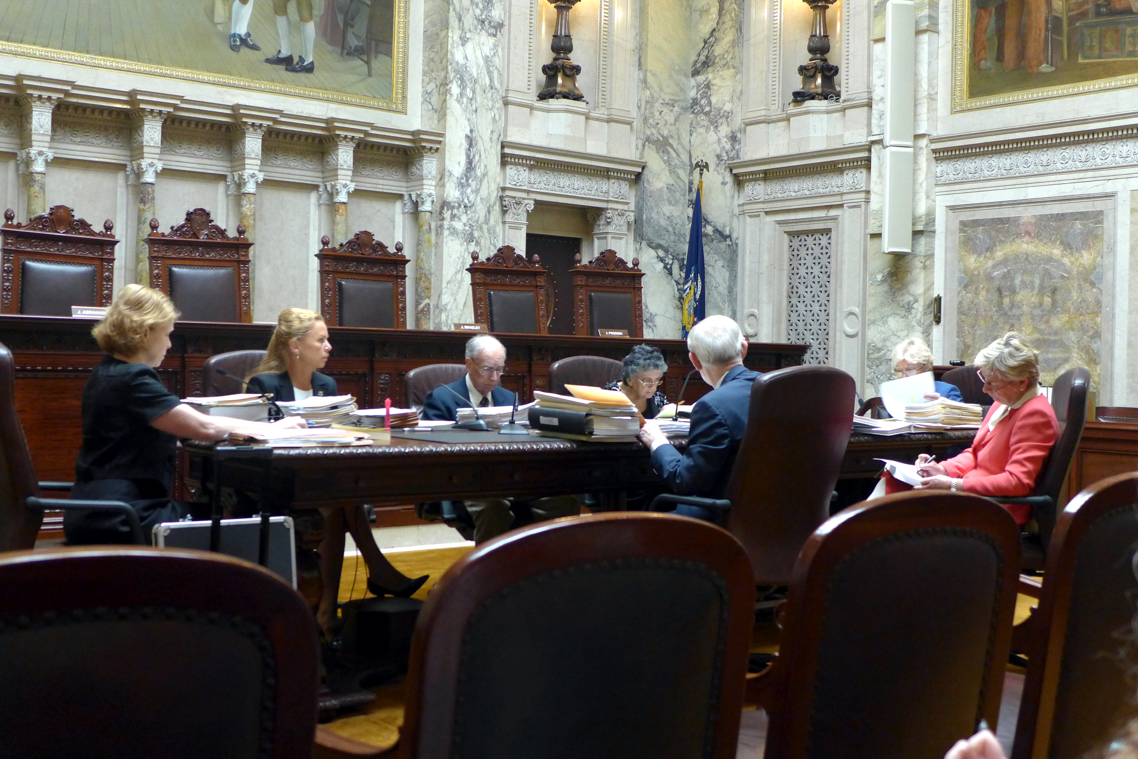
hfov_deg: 45.4
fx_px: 1360
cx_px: 569
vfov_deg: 31.2
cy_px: 380
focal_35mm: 43
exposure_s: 1/40
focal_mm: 8.4
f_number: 1.8
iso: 400
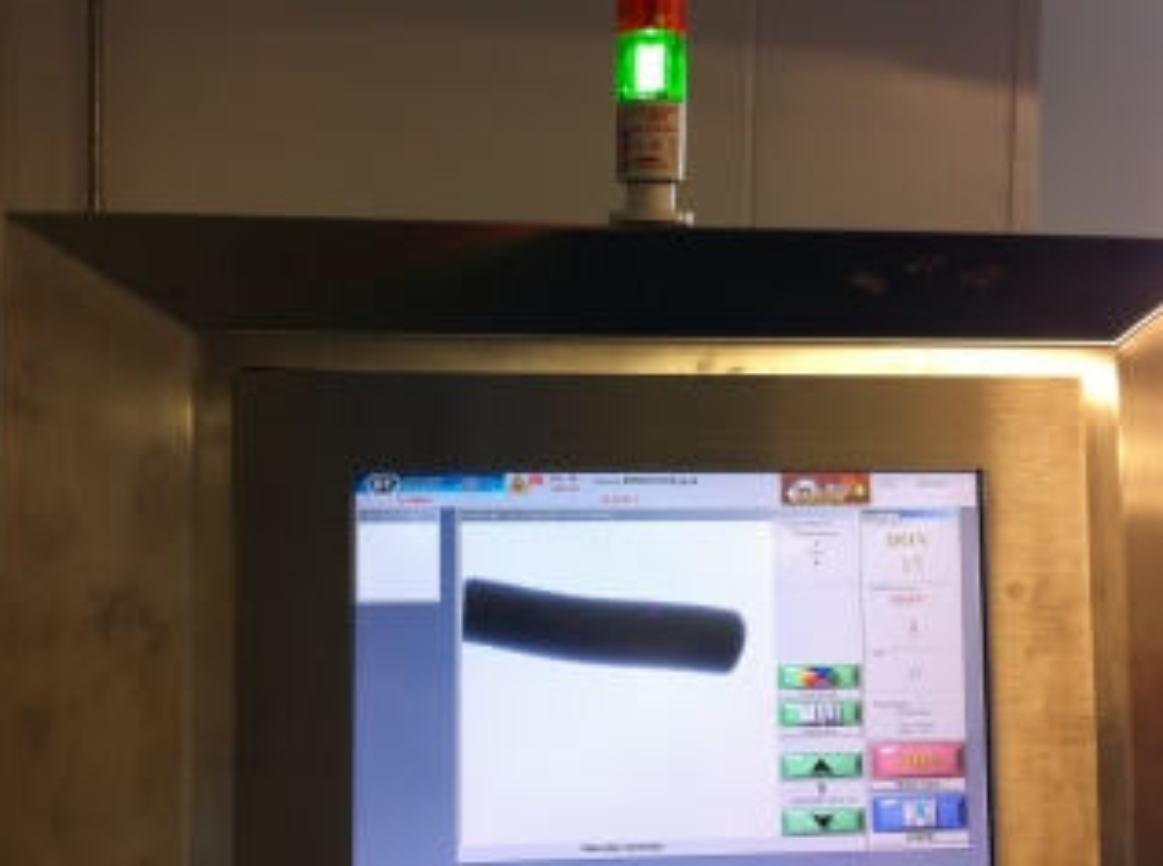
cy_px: 517
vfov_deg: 33.3
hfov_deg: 44.0
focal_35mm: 43
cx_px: 589
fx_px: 1441
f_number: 2.8
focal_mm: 3.85
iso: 80
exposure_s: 1/24
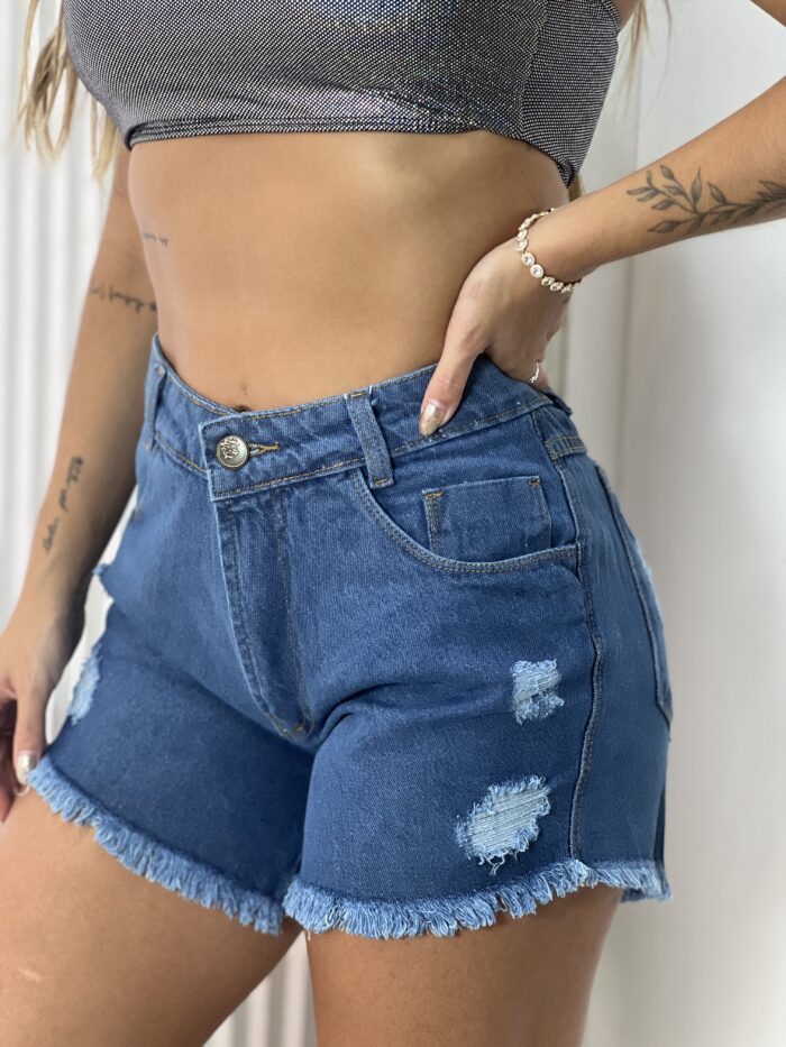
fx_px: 2331
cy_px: 524
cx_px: 393
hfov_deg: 19.1
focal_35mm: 77
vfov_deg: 25.3
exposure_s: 1/120
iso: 200
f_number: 2.8
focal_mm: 9
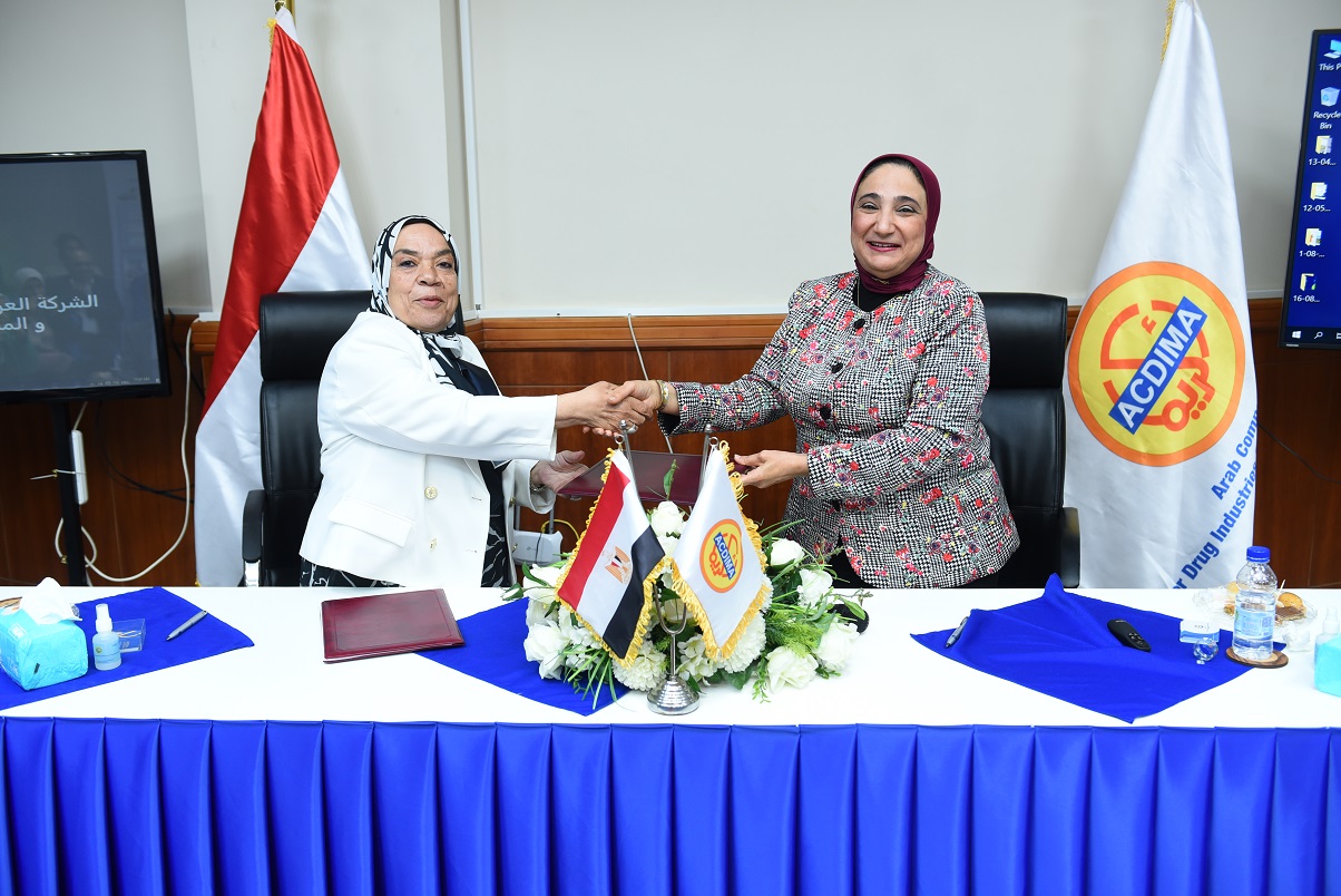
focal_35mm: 32
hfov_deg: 58.7
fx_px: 1193
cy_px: 448
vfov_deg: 41.2
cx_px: 670
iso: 640
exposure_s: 1/160
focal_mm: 32
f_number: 4
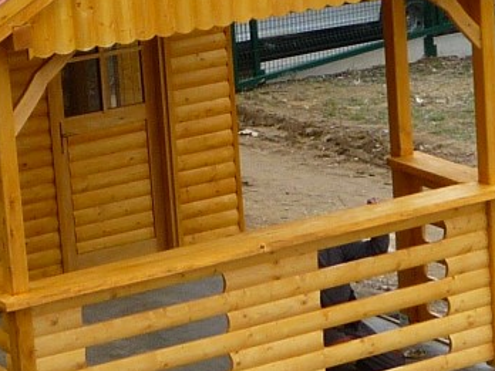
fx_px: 2317
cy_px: 61
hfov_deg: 12.2
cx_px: 166
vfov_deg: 9.1
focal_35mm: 162
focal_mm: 5.3
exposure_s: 1/250
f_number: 4
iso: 100
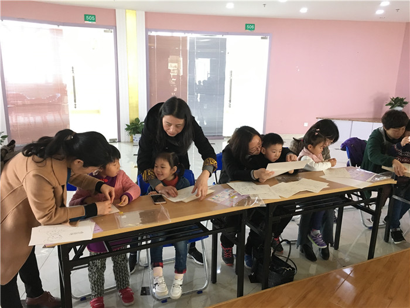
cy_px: 154
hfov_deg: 61.7
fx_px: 343
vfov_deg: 48.2
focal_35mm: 29
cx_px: 205
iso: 200
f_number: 2.2
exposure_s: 1/25
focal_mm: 4.15
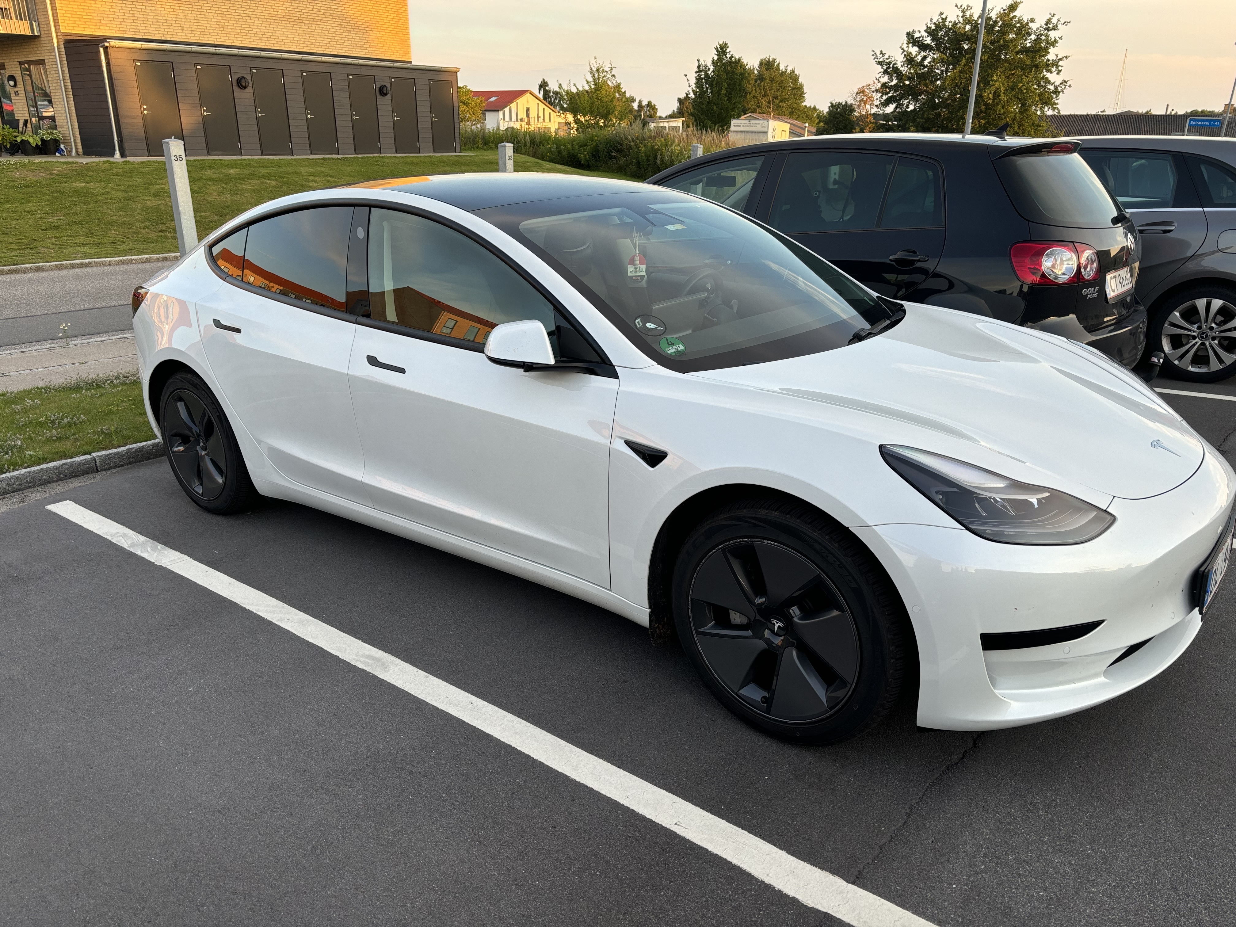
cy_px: 464
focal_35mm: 26
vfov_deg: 53.1
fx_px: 928
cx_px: 618
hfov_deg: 67.3
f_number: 1.6
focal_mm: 5.96
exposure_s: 1/189
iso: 40
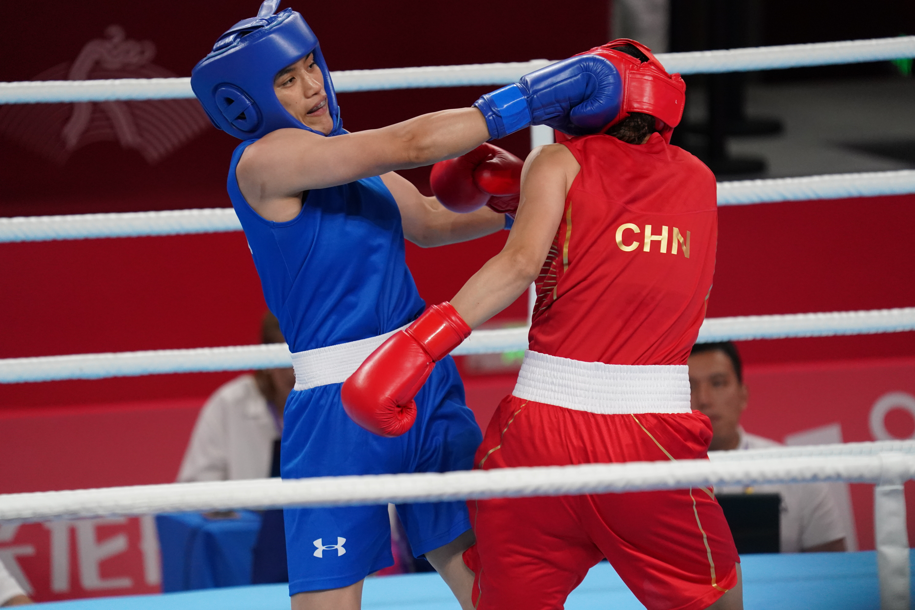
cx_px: 458
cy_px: 305
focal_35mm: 397
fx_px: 10090
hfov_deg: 5.2
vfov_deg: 3.5
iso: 4000
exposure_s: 1/800
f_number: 6.3
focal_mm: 397
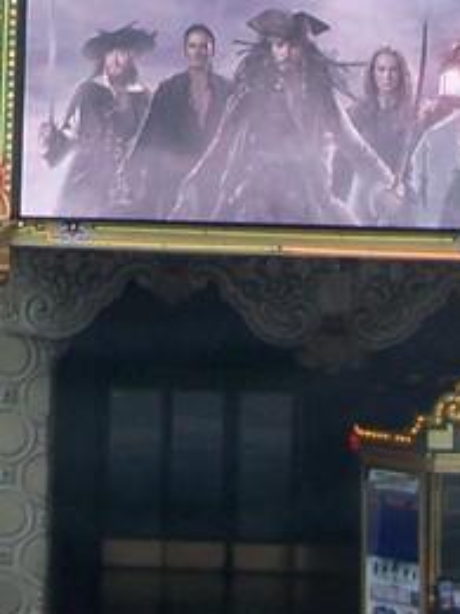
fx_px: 3313
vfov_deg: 9.8
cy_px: -661
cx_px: 1
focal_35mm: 187
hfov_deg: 7.9
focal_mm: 6.3
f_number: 2.8
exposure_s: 1/250
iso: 80
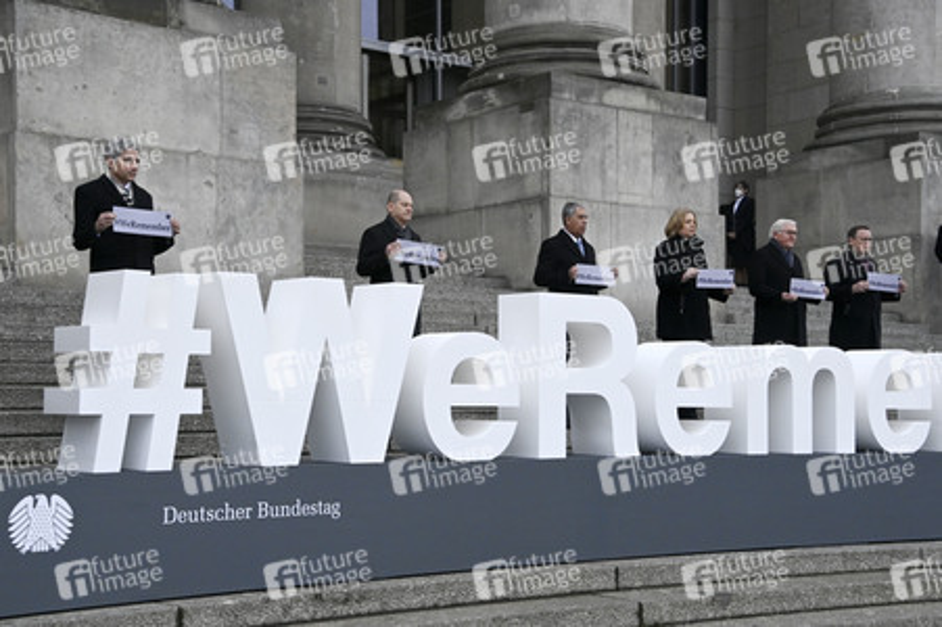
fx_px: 1517
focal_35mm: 58
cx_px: 471
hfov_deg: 34.5
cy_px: 314
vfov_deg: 23.3
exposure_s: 1/640
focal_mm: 58
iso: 3200
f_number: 8
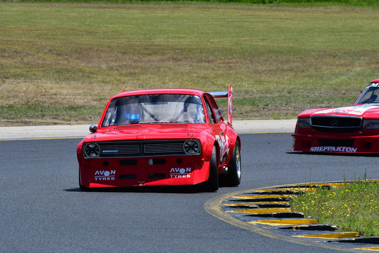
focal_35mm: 465
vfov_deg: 3.0
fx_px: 4897
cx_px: 190
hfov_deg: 4.4
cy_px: 126
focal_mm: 310
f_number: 11
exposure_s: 1/640
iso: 320
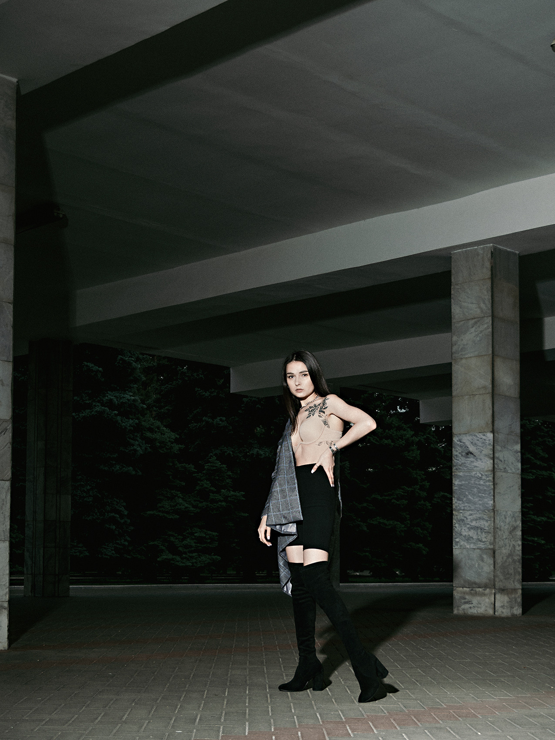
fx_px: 941
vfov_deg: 42.9
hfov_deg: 32.9
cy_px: 370
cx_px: 278
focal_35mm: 44
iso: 100
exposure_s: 1/100
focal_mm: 22
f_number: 4.5
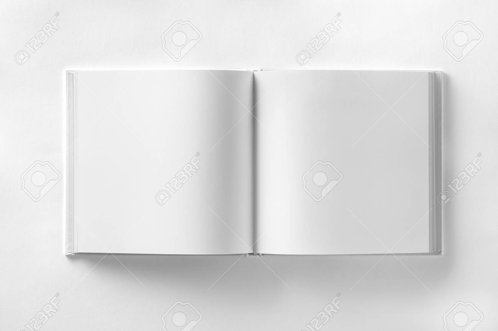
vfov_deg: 20.6
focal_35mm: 66
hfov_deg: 30.5
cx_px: 249
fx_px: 913
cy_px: 166
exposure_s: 1/160
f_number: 10
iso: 100
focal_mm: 66
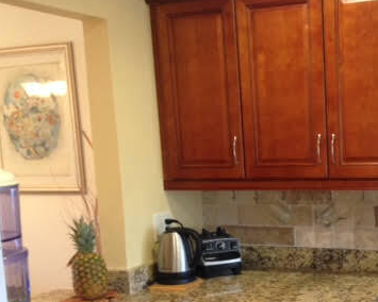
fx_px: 649
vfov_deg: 26.0
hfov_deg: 31.6
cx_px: 305
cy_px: 216
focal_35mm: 58
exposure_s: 1/20
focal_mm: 4.12
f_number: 2.4
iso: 125
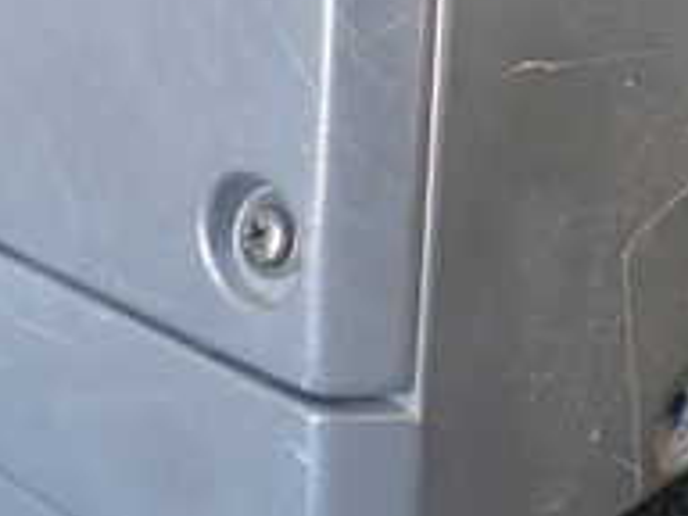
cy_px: 118
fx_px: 1550
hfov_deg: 25.0
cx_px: 315
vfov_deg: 18.8
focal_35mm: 78
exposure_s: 1/30
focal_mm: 4.5
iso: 250
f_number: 2
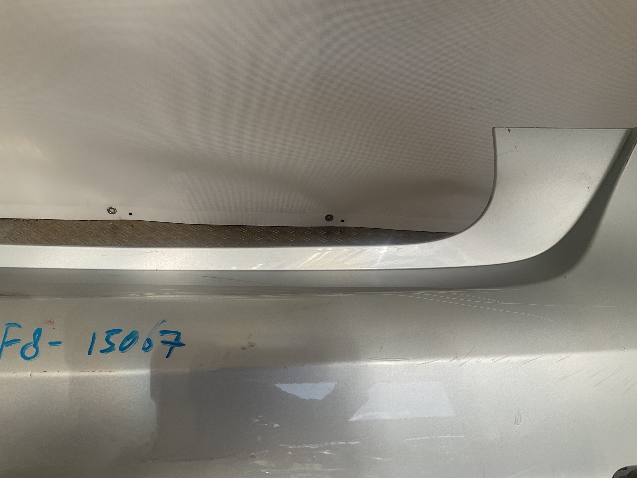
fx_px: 534
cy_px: 239
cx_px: 318
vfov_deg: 48.2
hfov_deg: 61.7
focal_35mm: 29
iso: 16
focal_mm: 3
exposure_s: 1/1144
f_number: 1.8
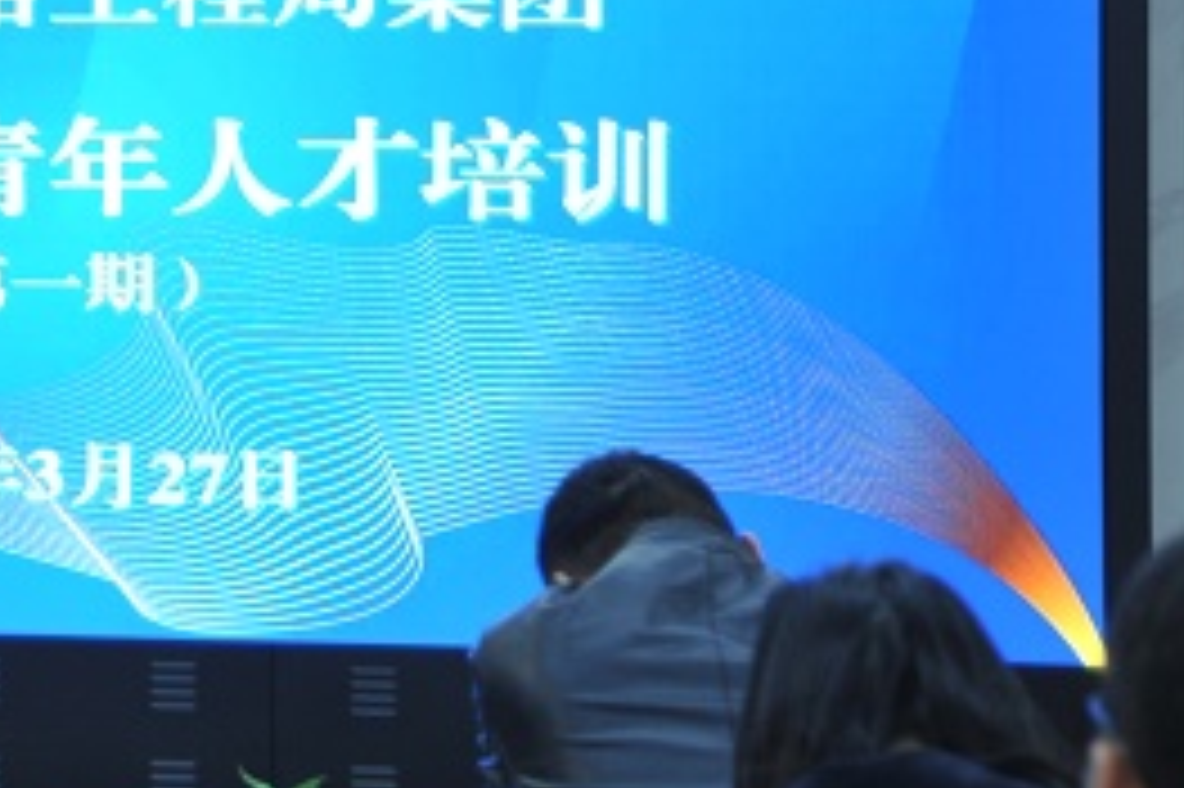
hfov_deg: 13.0
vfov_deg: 9.0
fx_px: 4996
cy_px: 90
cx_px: -455
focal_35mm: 152
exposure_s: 1/30
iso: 800
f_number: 4.8
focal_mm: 50
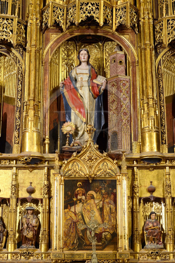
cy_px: 132
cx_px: 88
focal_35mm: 66
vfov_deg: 30.5
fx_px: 481
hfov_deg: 20.6
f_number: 6.3
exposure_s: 1/4
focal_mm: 66
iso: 800
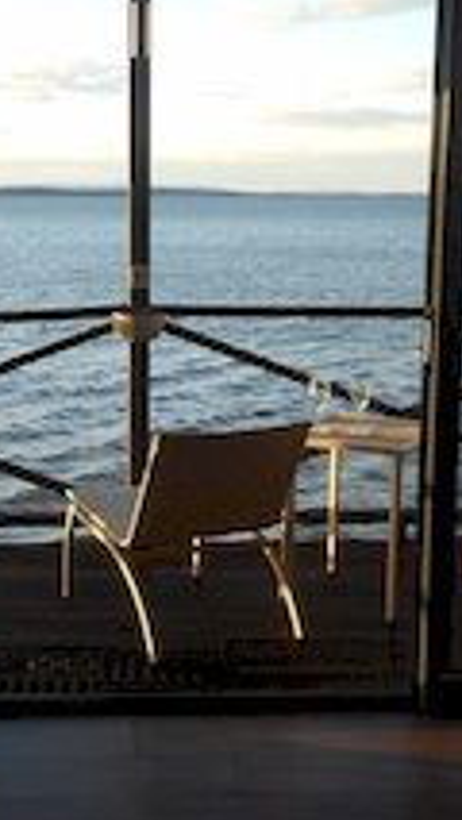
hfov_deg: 22.9
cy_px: 362
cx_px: 131
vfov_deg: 39.8
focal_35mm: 52
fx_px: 1131
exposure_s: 1/60
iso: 80
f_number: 4
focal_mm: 5.2
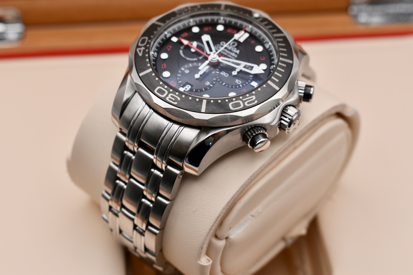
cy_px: 138
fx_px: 792
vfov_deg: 19.7
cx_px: 206
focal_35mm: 69
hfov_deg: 29.2
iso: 400
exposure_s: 1/125
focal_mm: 46
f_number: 7.1
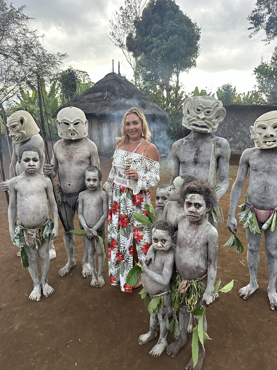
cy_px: 185
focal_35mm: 24
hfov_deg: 56.8
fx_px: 256
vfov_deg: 71.6
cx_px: 138
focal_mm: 6.86
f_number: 1.78
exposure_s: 1/60
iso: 500
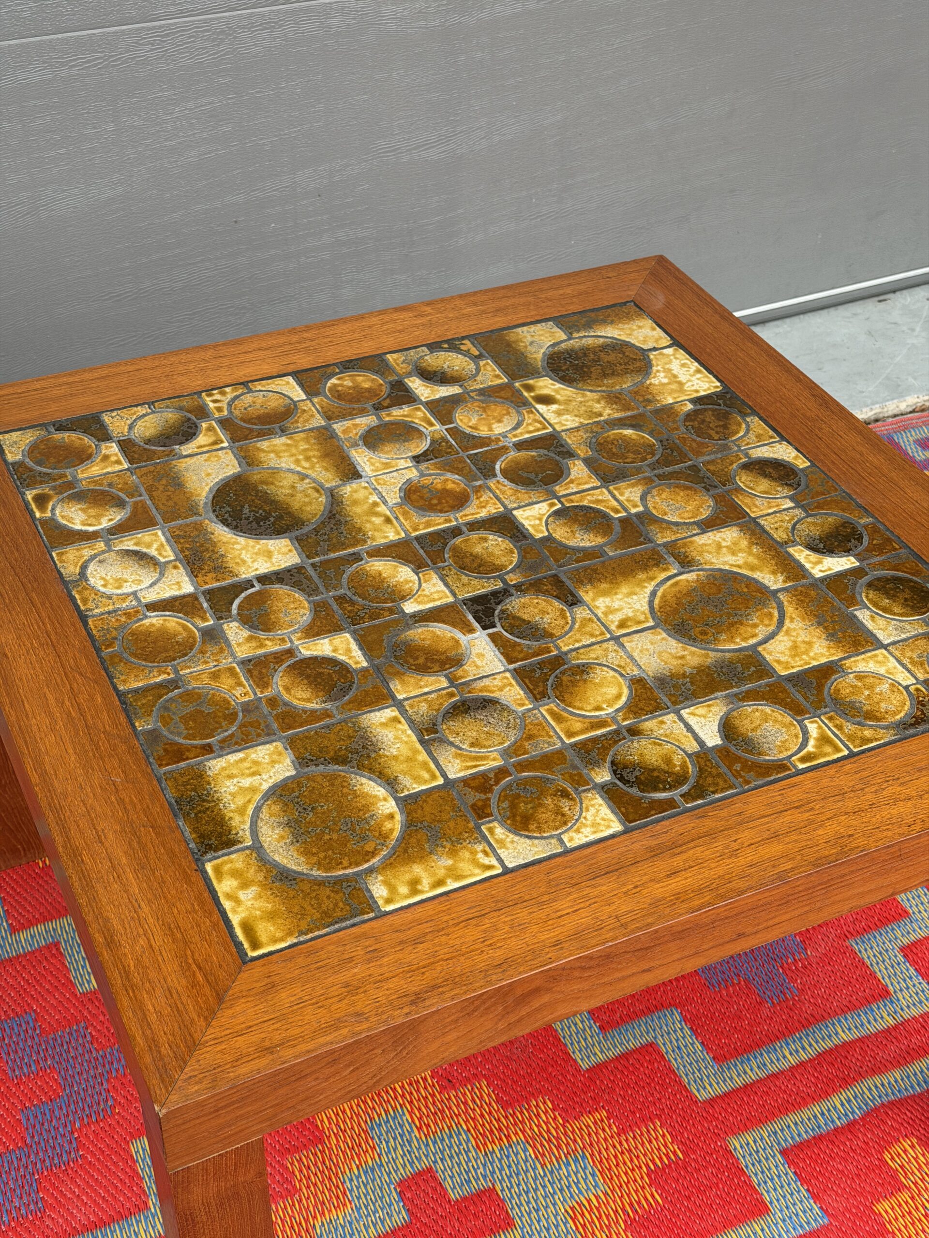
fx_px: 1718
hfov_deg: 30.3
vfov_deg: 39.7
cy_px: 619
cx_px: 464
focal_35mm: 48
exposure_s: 1/394
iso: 64
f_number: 1.78
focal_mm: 6.76
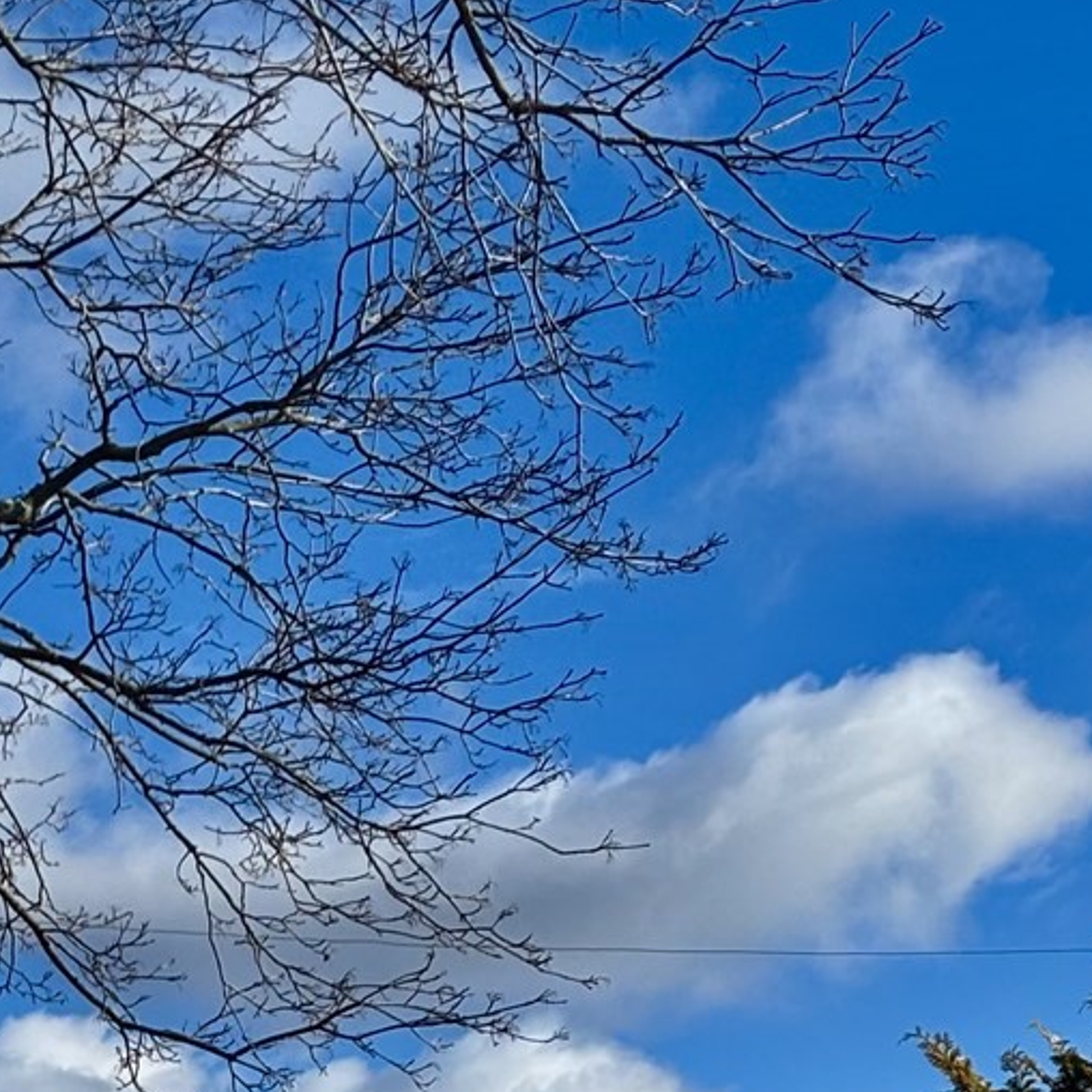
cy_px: 1535
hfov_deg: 12.4
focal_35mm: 139
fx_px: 4961
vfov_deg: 12.1
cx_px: -82
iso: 40
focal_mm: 5.96
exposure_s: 1/4082
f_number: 1.6
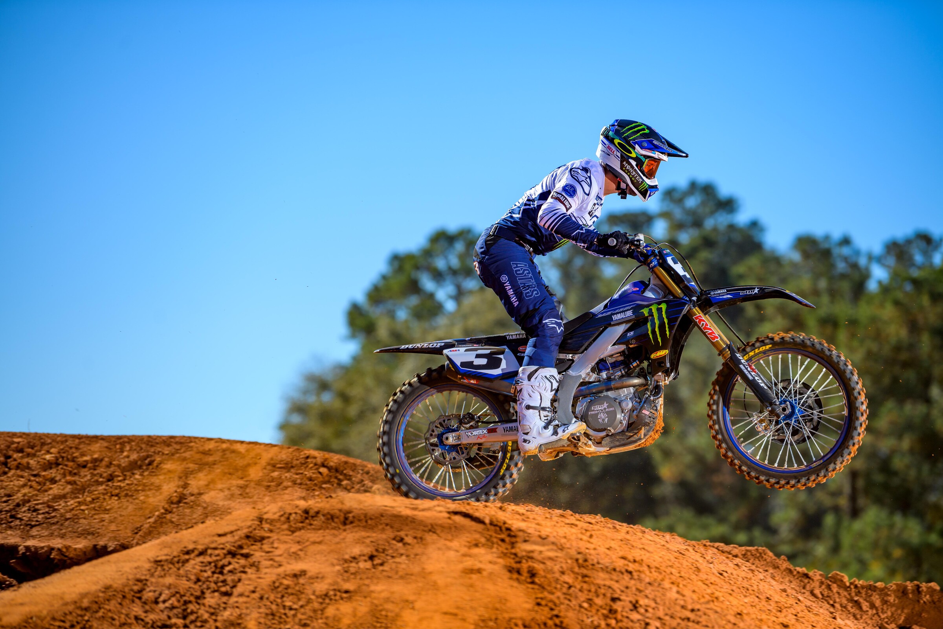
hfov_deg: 11.1
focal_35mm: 185
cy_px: 314
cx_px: 472
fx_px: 4846
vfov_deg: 7.4
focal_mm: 185
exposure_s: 1/1600
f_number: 3.5
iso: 64
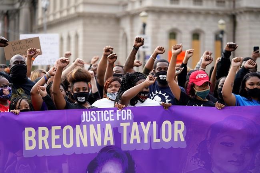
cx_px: 130
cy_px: 86
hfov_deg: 19.8
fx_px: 744
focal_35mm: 103
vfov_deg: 13.3
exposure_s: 1/800
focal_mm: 103
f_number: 2.8
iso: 320
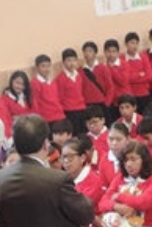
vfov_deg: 12.1
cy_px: 282
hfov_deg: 8.1
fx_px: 1049
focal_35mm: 166
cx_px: 218
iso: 400
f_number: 3.1
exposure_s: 1/20
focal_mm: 5.3
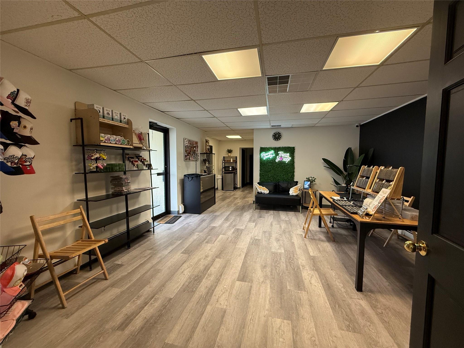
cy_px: 174
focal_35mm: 14
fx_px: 188
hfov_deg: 102.1
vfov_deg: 85.7
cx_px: 232
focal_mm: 2.22
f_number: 2.2
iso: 320
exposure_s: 1/120
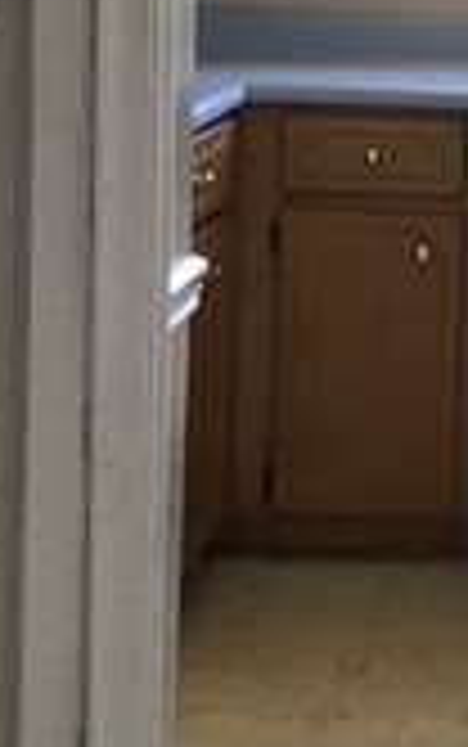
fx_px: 2567
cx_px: 864
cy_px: 68
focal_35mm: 126
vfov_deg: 16.3
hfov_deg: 9.8
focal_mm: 3.3
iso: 50
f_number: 2.4
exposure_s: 1/30
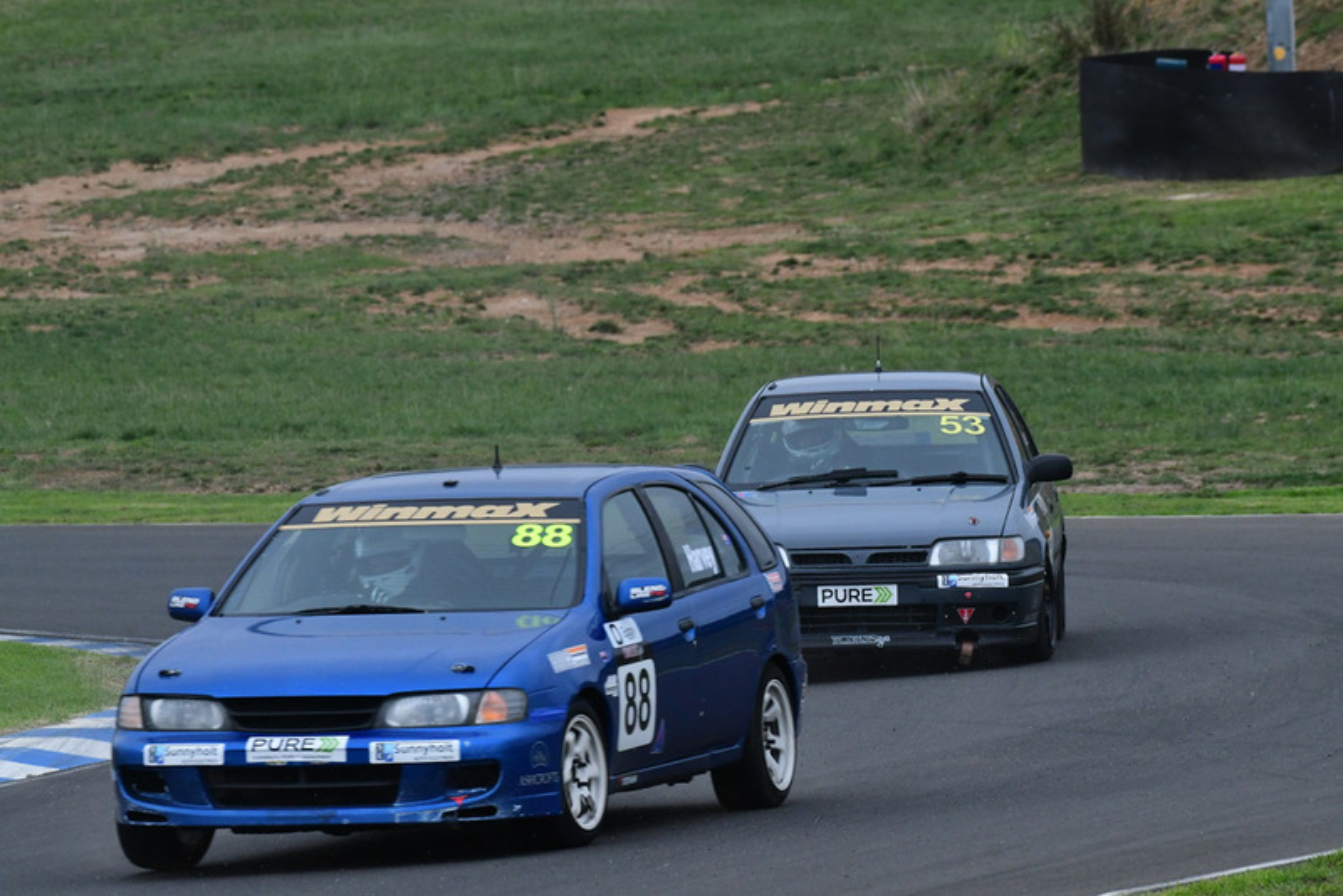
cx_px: 672
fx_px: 16233
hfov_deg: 4.7
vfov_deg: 3.2
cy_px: 448
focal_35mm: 435
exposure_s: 1/640
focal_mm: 290
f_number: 10
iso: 2000
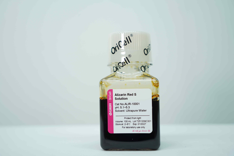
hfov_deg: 40.3
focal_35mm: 49
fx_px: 318
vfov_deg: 27.5
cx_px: 117
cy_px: 78
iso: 200
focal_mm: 49
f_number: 4.5
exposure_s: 1/160
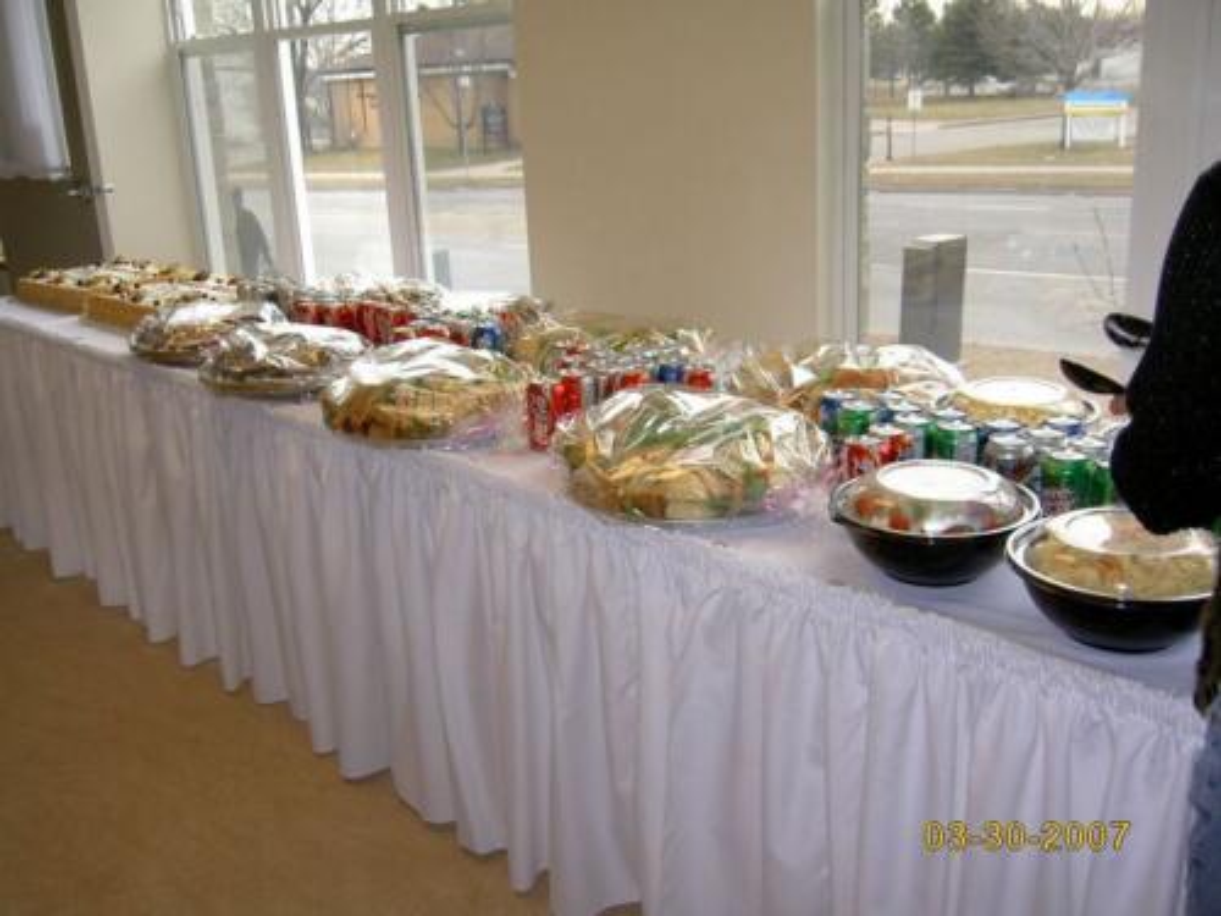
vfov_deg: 41.8
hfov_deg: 54.0
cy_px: 458
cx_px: 610
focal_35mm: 34
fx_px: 1199
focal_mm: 5.6
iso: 50
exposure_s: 1/80
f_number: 2.8
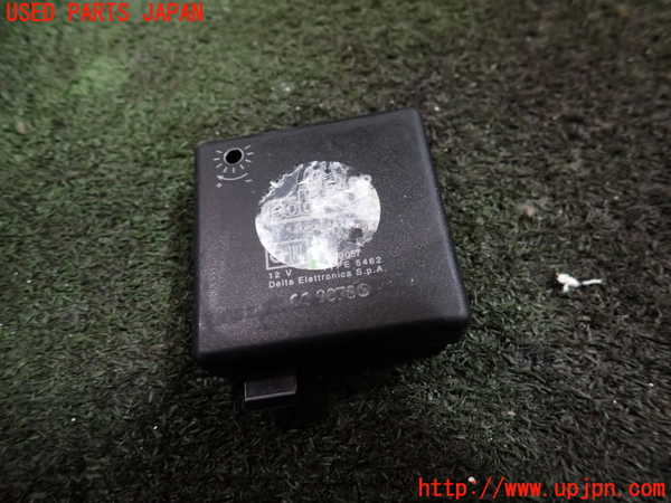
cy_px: 252
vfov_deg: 54.9
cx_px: 336
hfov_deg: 69.4
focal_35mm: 25
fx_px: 485
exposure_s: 1/30
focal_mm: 4.5
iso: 250
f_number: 2
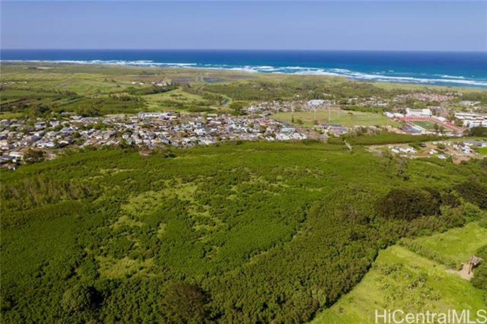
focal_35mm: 28
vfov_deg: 46.4
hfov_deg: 65.5
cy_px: 162
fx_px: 379
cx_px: 244
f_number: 4.5
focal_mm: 10.26
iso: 100
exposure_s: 1/120
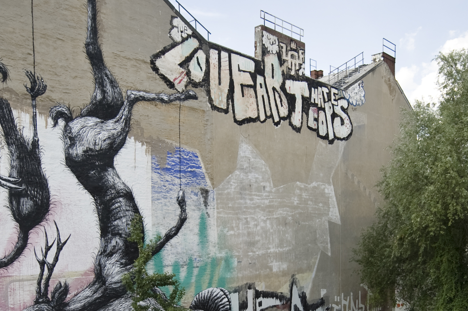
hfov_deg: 53.1
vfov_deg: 35.4
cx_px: 250
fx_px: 468
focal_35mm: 36
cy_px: 257
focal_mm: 14
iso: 200
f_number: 2.8
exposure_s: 1/2000
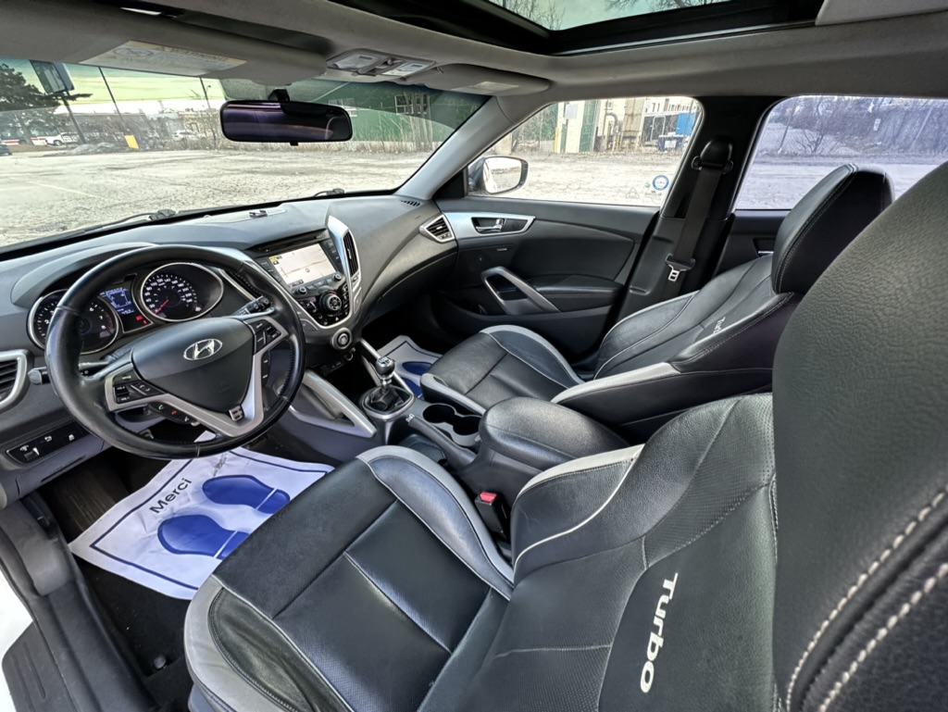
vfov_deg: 85.7
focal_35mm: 14
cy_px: 356
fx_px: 384
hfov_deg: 102.0
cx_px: 474
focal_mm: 2.22
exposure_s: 1/60
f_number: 2.2
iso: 320
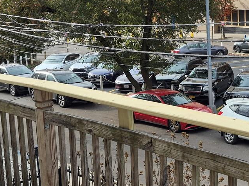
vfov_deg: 19.9
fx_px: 532
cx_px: 202
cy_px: 82
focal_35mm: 74
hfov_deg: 25.8
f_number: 1.8
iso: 25
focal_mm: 5.4
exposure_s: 1/1052
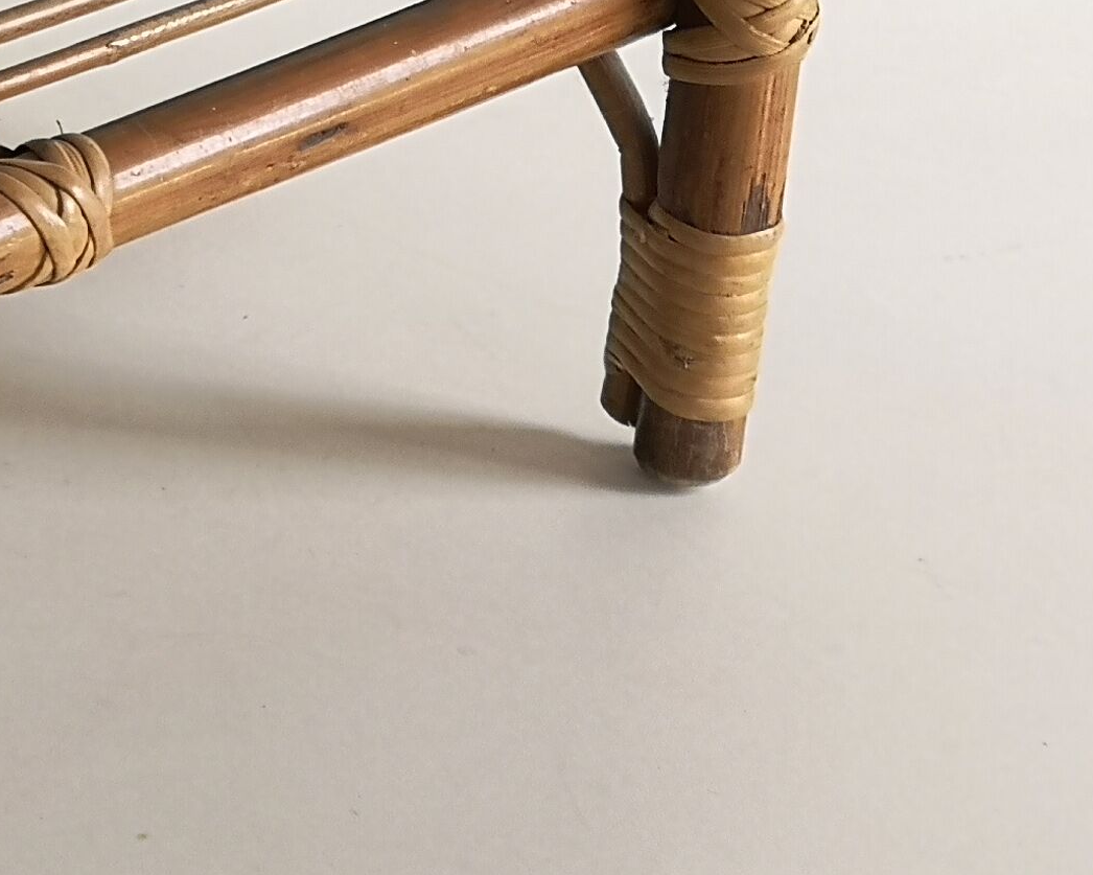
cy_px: -203
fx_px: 4432
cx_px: -714
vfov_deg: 11.0
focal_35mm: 137
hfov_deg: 13.0
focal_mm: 3.95
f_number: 1.8
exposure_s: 1/100
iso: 50
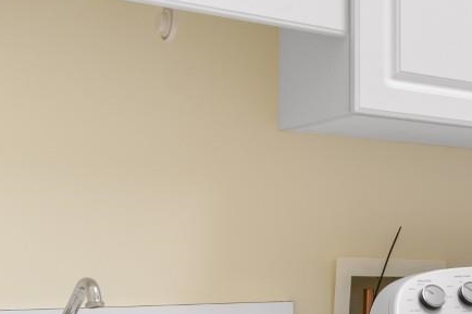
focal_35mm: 71
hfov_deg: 22.6
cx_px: 729
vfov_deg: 18.9
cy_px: 264
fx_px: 930
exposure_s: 1/20
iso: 100
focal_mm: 13
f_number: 4.8
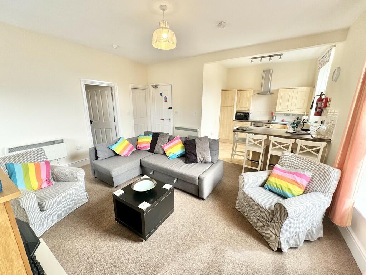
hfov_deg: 102.1
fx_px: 148
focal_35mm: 14
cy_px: 138
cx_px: 183
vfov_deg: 85.7
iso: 80
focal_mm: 2.22
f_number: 2.2
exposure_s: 1/99
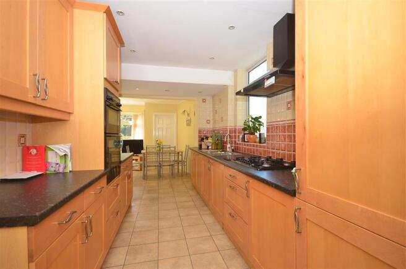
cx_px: 203
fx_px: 194
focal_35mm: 17
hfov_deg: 92.6
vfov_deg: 69.4
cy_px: 134
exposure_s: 1/100
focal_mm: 11.5
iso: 200
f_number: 5
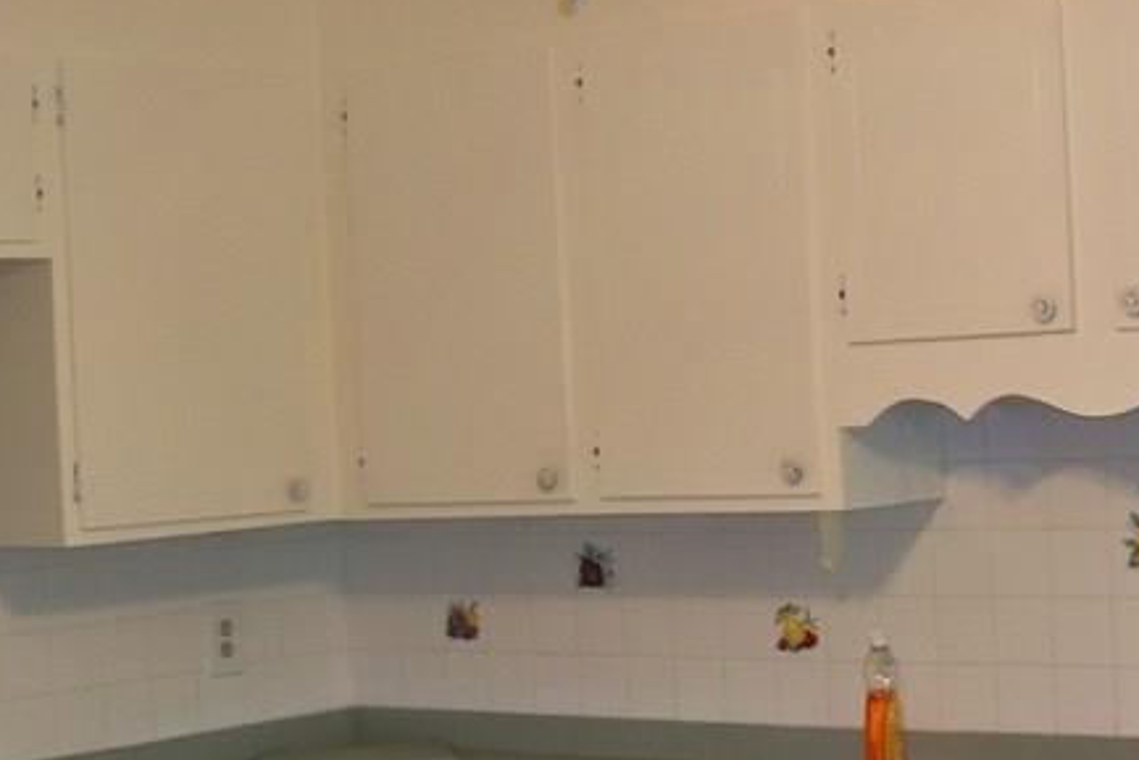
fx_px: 2722
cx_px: 957
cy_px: 615
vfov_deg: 15.8
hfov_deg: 23.2
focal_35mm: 86
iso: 200
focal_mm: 6.2
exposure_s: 1/30
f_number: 3.5
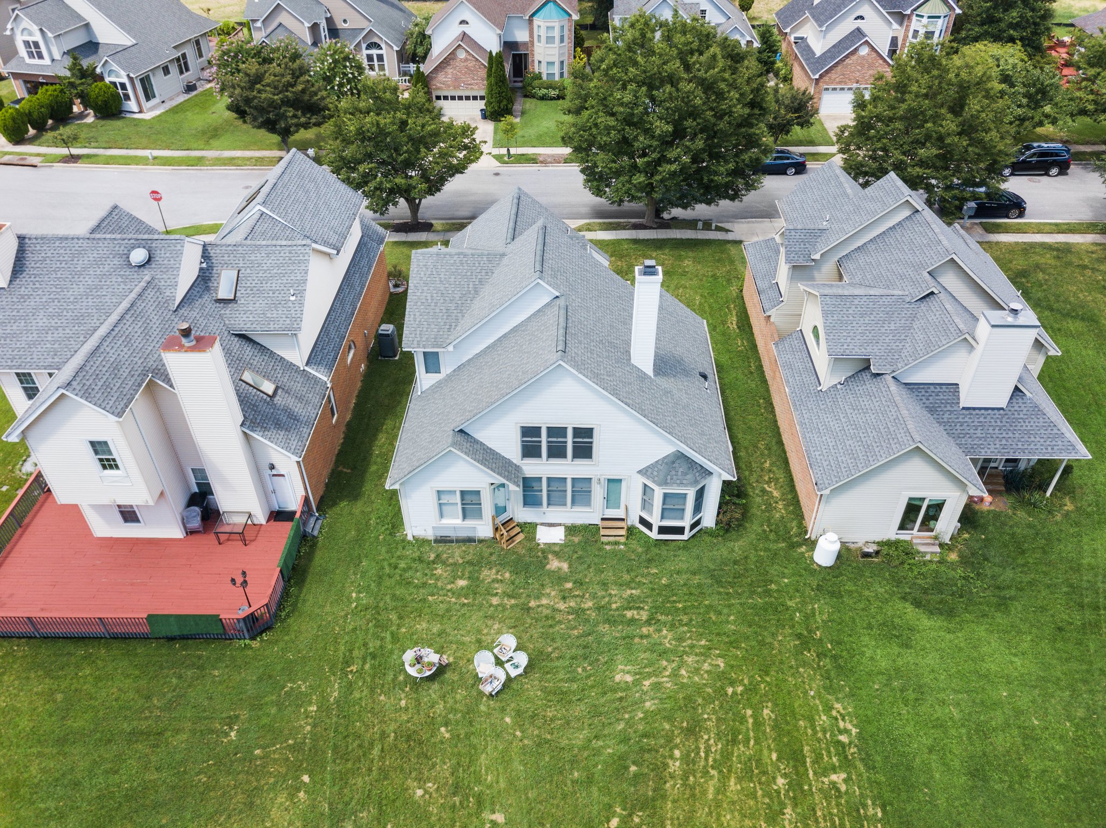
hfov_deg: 67.3
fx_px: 830
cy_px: 414
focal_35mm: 26
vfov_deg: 53.0
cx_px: 553
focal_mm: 4.73
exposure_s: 1/480
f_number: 2.2
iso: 100
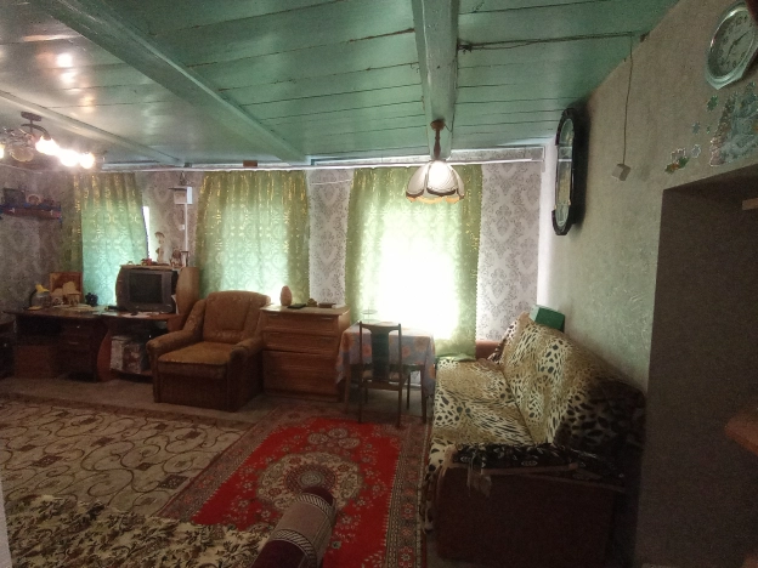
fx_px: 372
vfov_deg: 74.7
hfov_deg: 91.0
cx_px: 379
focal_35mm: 17
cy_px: 284
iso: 426
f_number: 2.2
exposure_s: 1/33.3
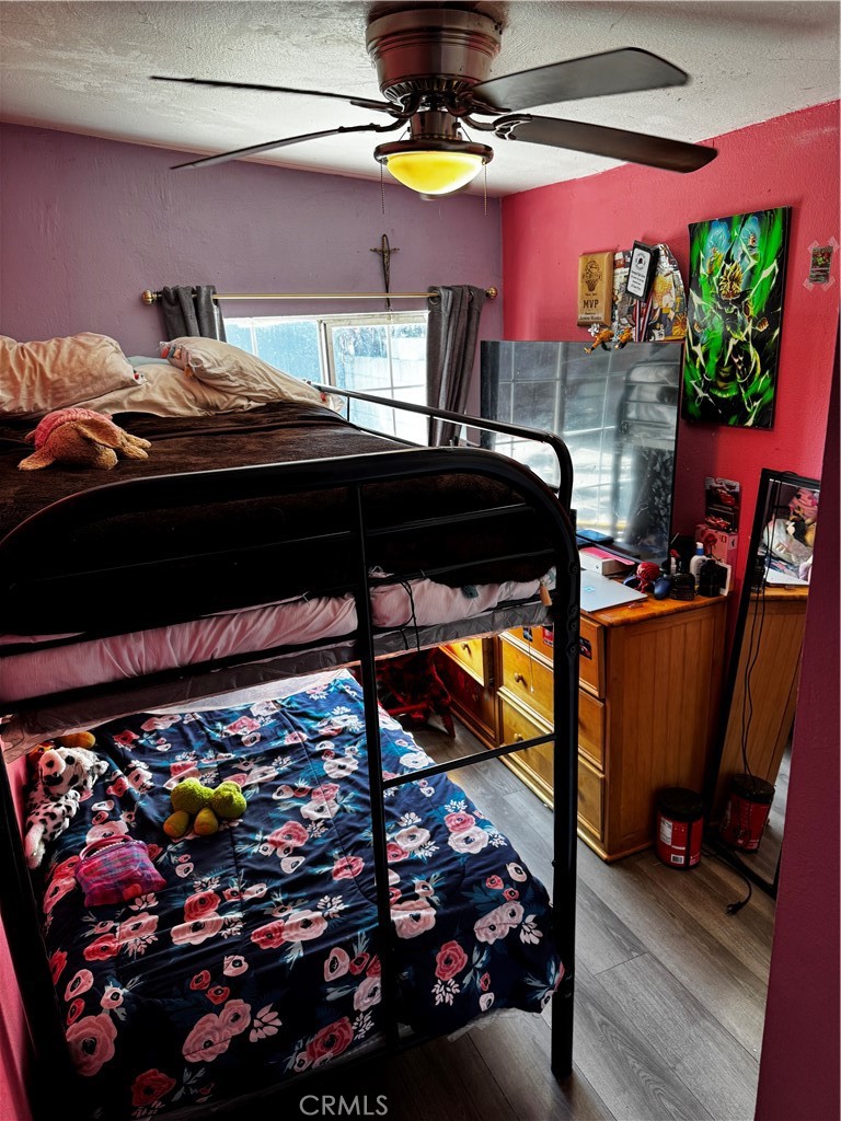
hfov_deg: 56.8
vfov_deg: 71.6
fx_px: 777
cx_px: 420
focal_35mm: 24
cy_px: 560
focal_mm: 6.76
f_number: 1.78
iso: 125
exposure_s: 1/60
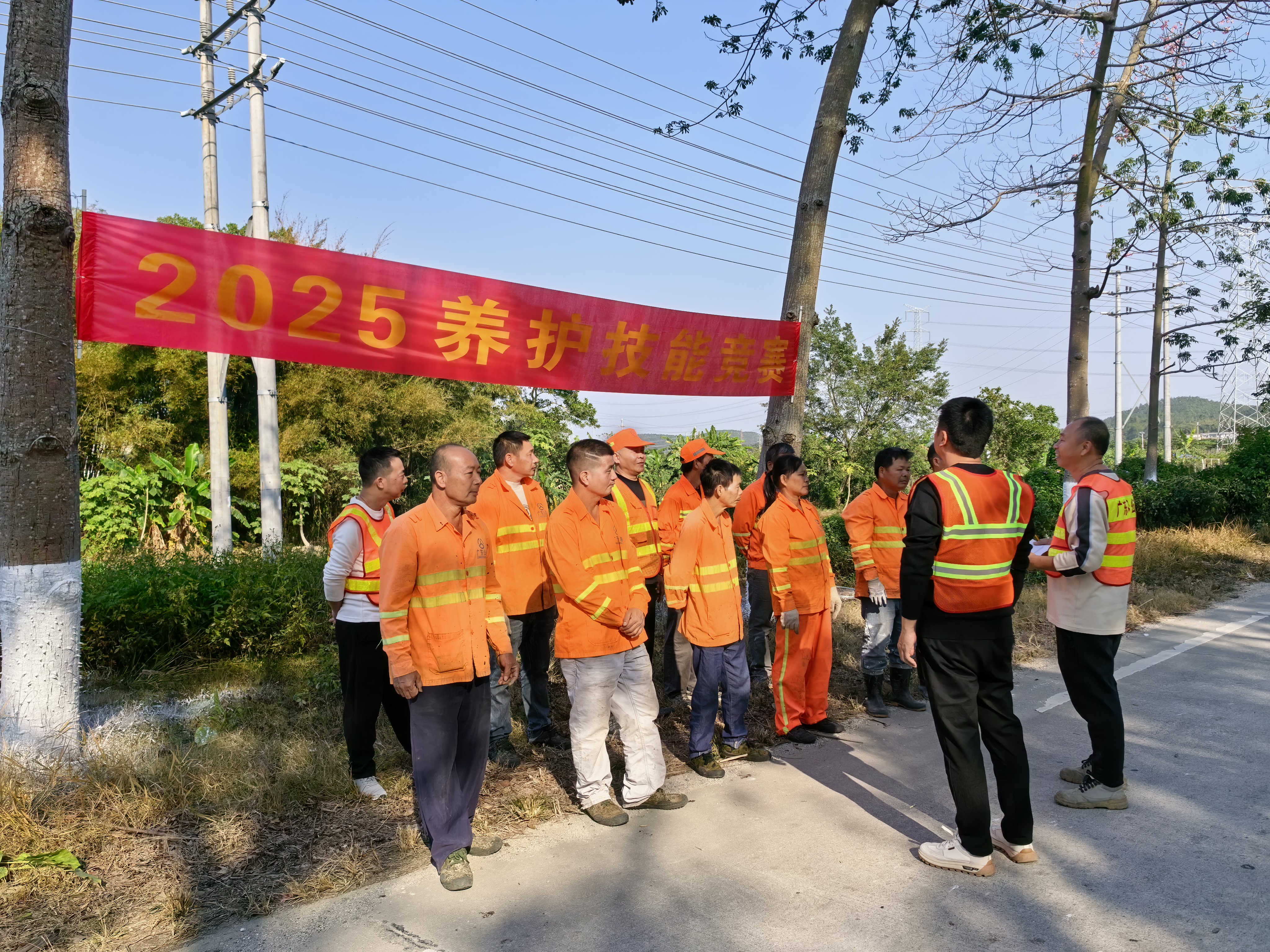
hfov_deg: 63.4
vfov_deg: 49.7
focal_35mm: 28
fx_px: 1027
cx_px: 635
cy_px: 476
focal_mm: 5.75
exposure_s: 1/2625
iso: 50
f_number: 2
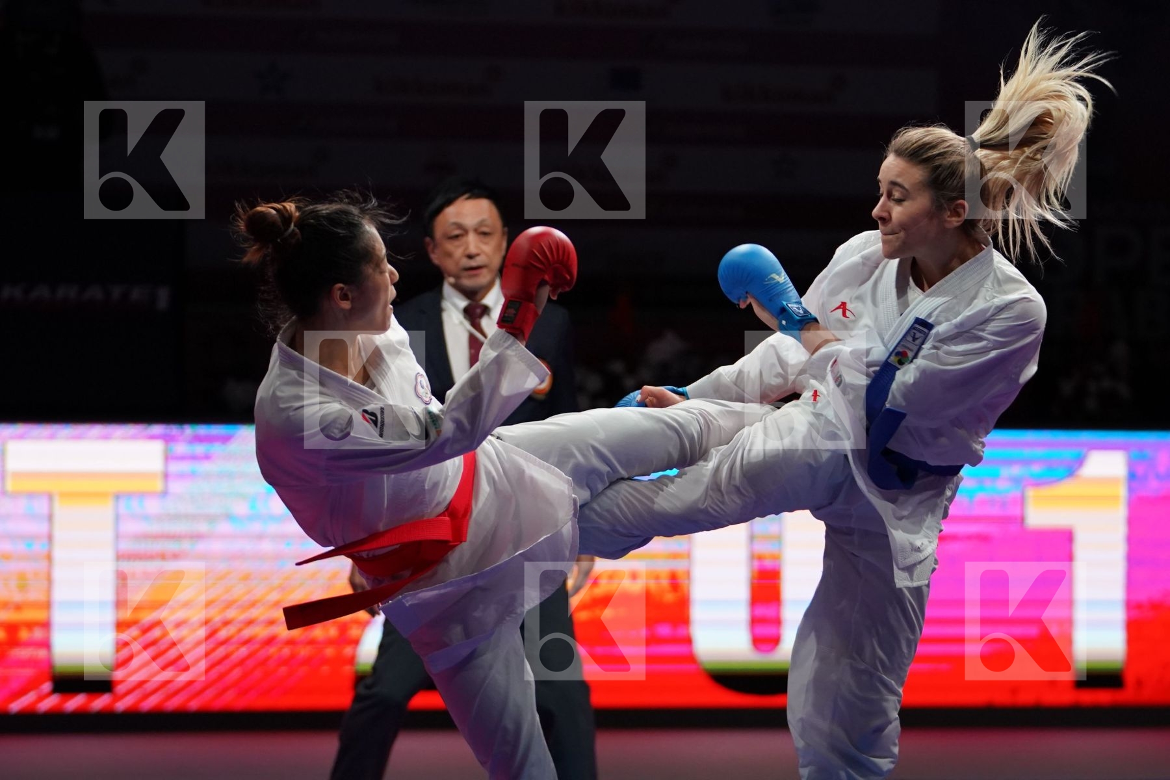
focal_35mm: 169
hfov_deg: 12.2
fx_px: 5492
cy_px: 390
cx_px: 585
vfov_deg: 8.1
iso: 2000
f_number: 2.8
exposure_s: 1/1000
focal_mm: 113
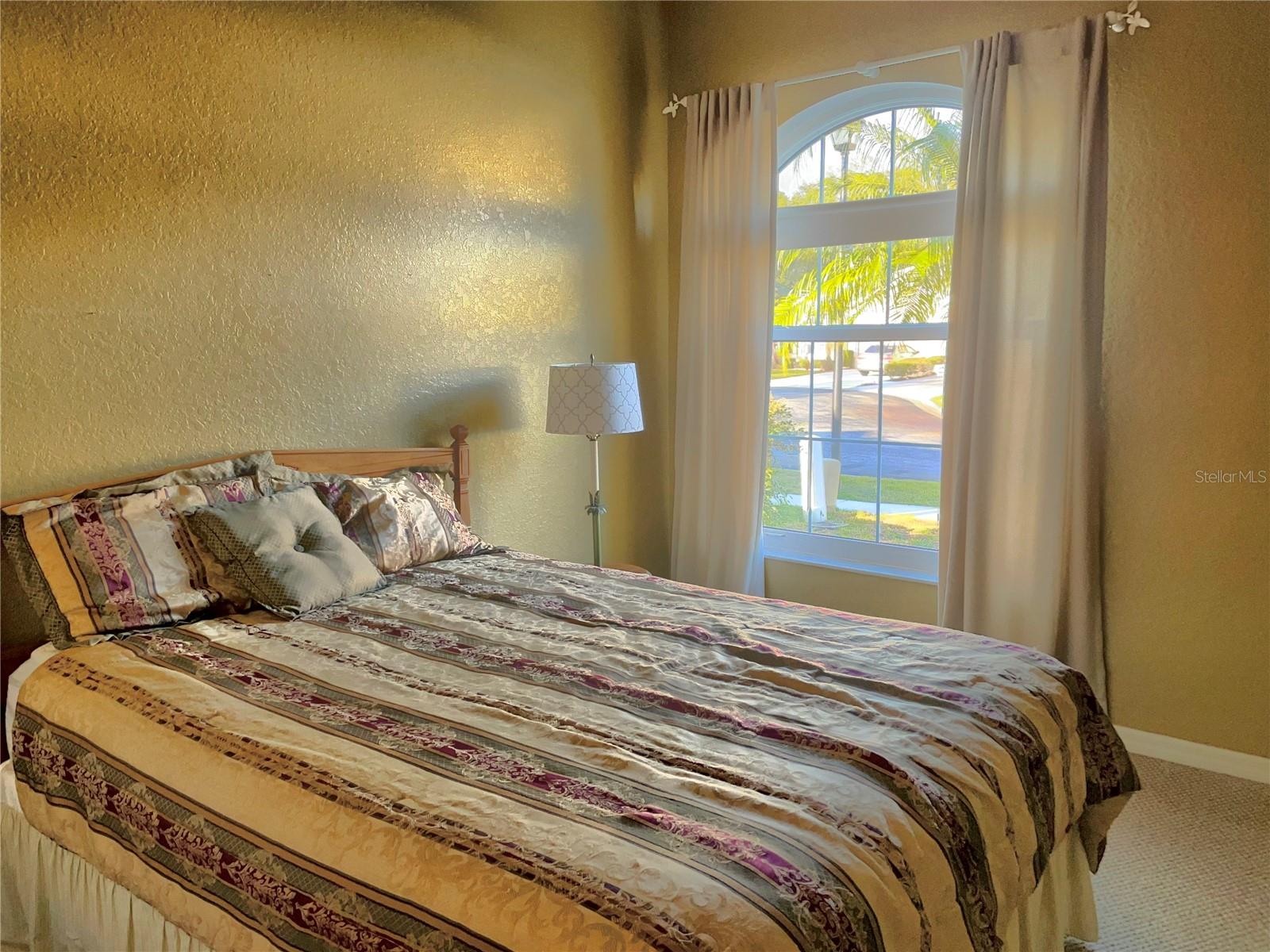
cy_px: 476
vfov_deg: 53.1
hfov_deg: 67.3
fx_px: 954
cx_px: 635
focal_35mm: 26
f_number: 1.6
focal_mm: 4.2
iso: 80
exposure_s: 1/139
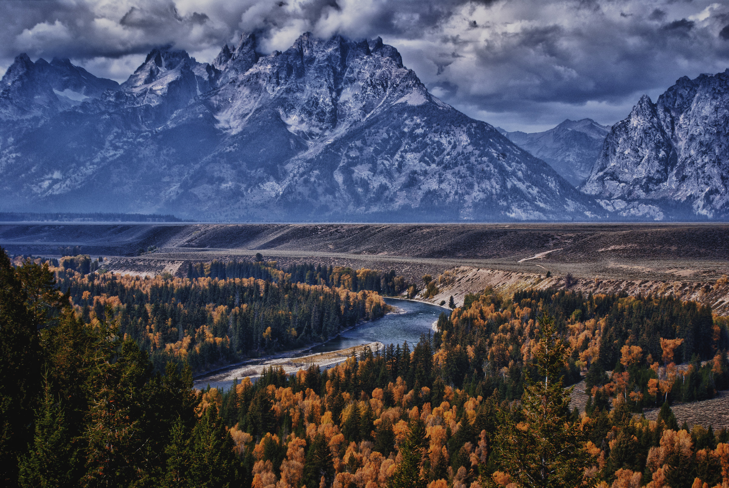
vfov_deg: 18.2
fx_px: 1520
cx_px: 364
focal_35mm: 75
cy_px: 244
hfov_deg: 27.0
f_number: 13
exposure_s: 1/125
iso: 100
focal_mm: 50
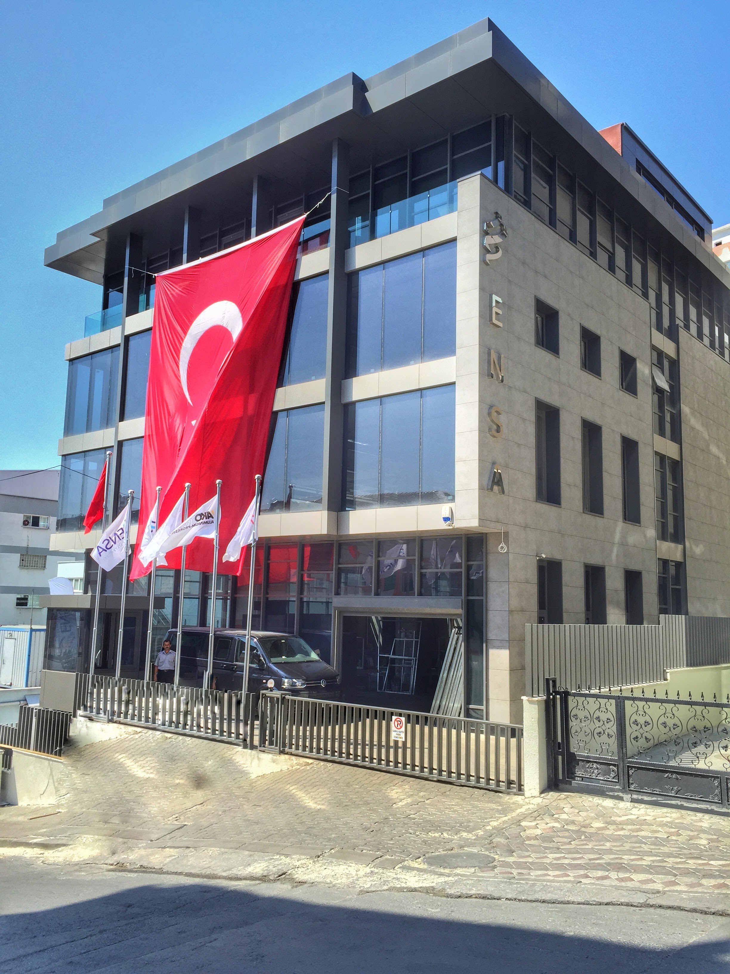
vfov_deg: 61.7
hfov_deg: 48.2
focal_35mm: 29
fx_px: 815
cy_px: 487
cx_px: 365
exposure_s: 1/760
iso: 32
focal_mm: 4.15
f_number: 2.2
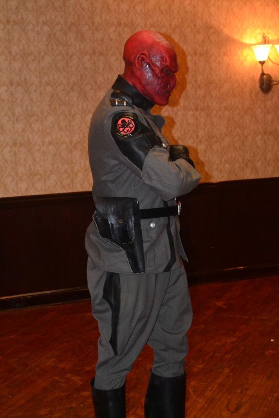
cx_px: 140
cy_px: 209
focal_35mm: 63
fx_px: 732
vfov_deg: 31.9
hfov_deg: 21.6
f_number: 7.1
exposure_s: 1/60
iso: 3200
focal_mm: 42
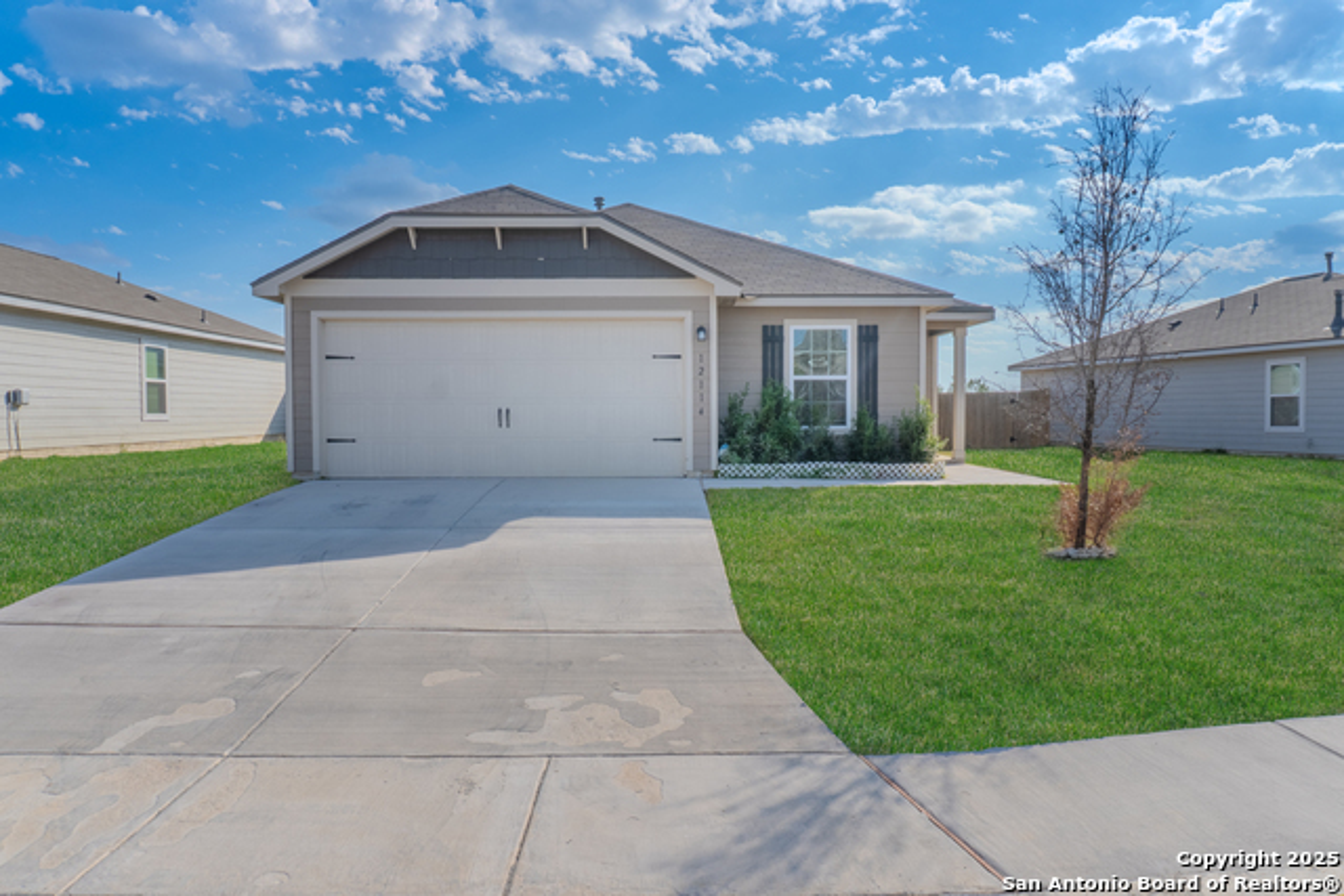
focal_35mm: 24
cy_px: 448
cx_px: 672
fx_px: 896
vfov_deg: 53.2
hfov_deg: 73.7
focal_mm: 16
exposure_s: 1/2500
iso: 100
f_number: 11
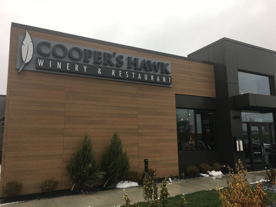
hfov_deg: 61.7
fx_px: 231
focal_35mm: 29
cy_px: 104
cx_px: 138
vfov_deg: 48.2
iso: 25
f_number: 2.2
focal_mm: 4.15
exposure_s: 1/121
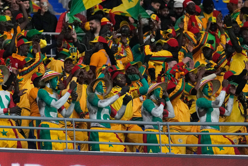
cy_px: 107
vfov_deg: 3.0
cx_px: 50
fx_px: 3143
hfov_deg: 4.5
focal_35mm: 456
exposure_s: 1/400
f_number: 3.5
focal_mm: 200
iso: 2500
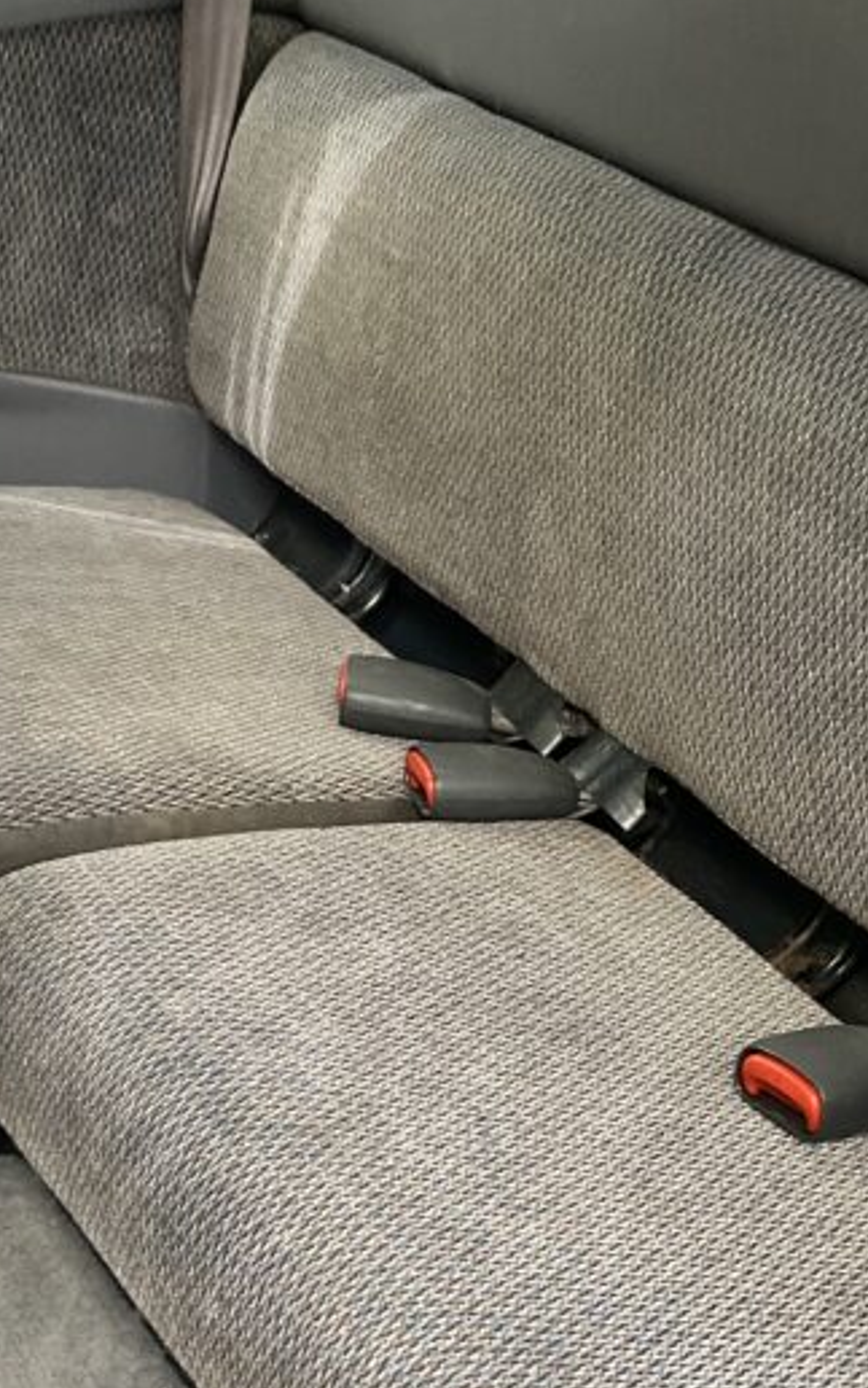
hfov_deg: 21.2
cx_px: 277
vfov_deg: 33.1
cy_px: 947
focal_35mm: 61
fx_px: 2306
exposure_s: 1/60
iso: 64
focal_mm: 3
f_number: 1.8
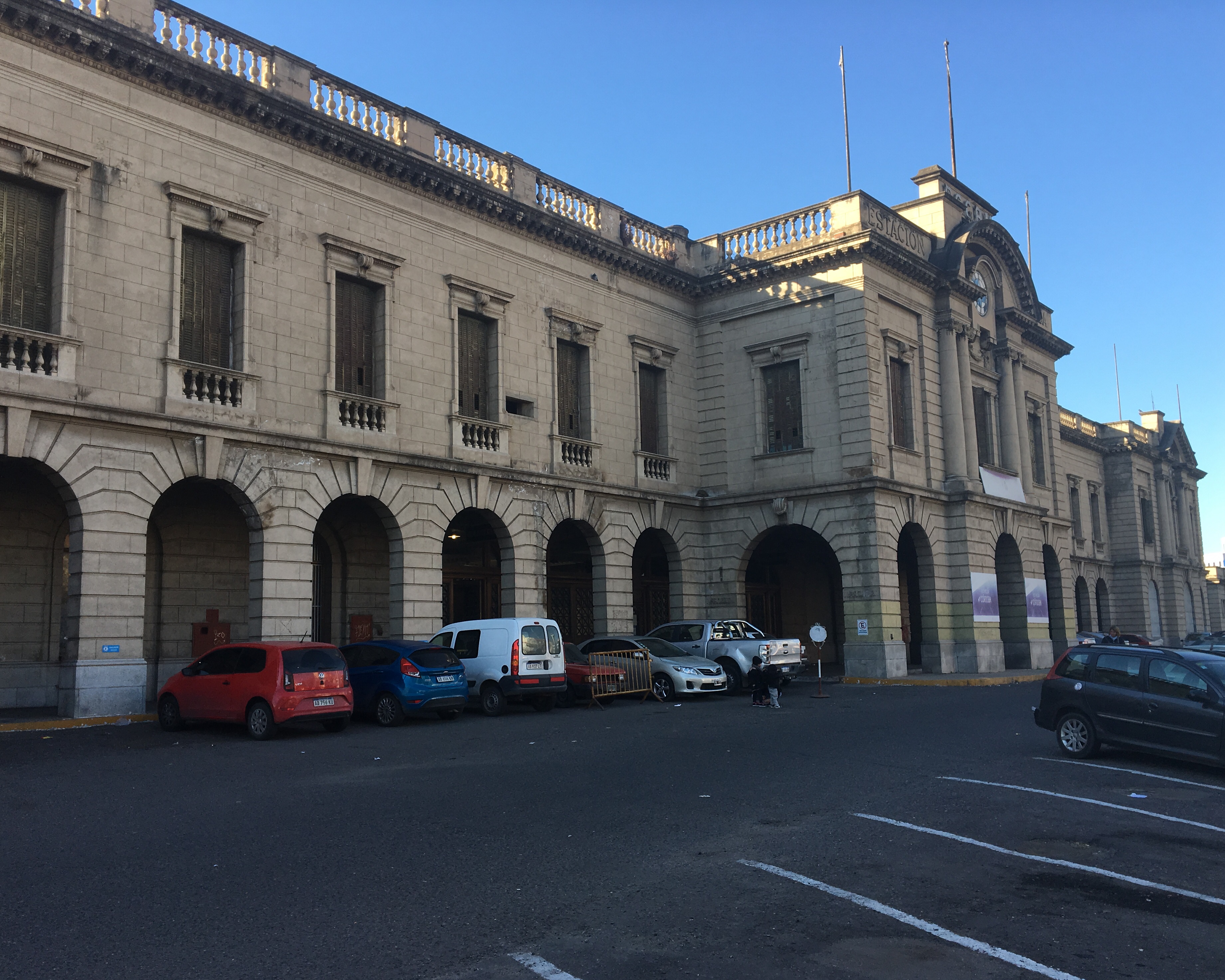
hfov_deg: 57.2
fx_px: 1124
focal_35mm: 31
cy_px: 502
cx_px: 612
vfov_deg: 47.1
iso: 25
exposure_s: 1/405
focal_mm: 4.15
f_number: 2.2
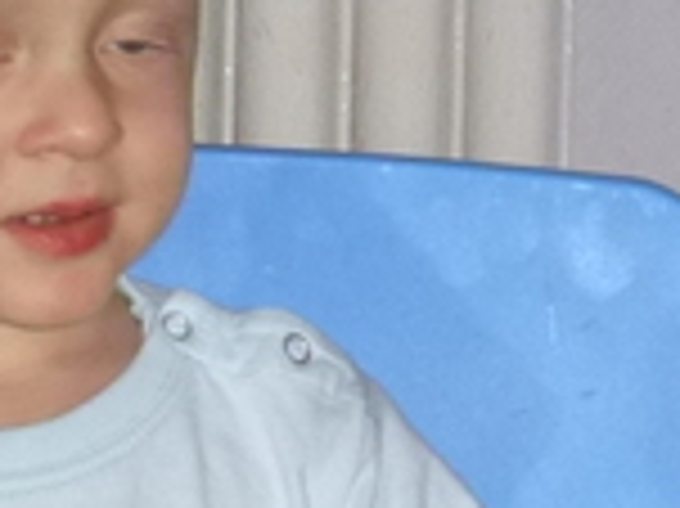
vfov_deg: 5.8
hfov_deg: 7.7
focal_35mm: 254
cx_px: 874
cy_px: 378
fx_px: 4986
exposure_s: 1/125
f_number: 4
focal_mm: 8.6
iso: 250
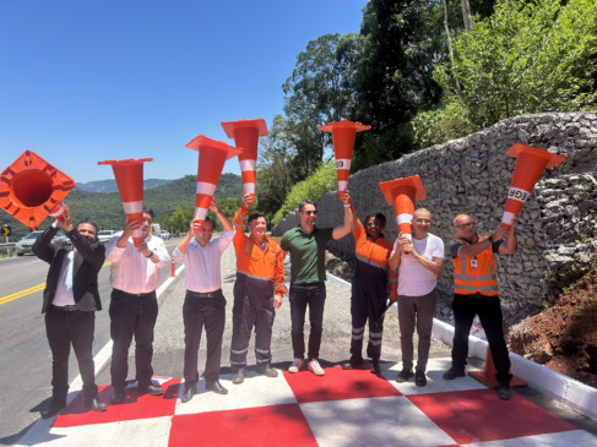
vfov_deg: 53.0
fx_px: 448
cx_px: 298
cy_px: 224
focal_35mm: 26
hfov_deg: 67.3
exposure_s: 1/2457
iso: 50
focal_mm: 5.7
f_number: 1.5
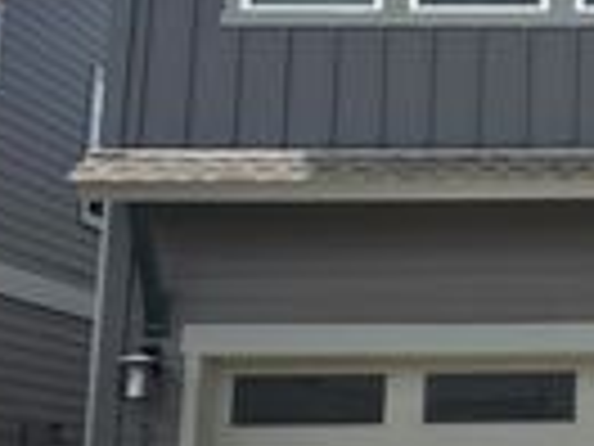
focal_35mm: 91
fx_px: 1562
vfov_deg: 16.2
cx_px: 770
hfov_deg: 19.8
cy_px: 151
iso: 80
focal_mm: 6.76
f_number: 1.78
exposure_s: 1/5348
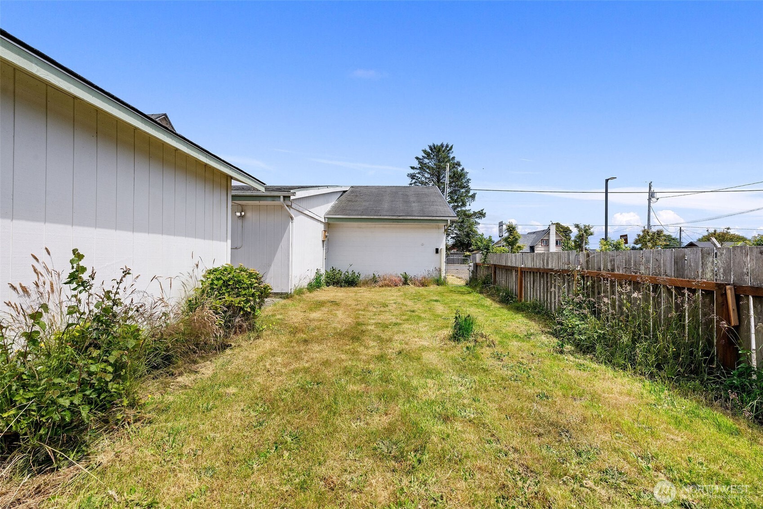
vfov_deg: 81.2
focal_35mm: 14
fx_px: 297
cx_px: 382
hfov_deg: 104.3
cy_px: 254
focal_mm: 14
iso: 400
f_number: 9
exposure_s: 1/1250
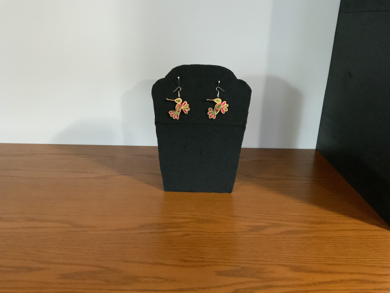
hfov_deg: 61.7
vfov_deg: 48.2
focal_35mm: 29
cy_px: 146
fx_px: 327
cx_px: 195
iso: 400
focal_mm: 3
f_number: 1.8
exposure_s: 1/30
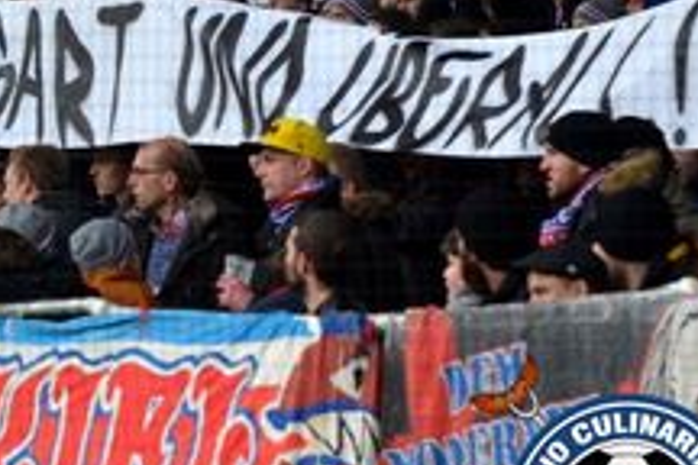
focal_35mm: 277
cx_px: -78
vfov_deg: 5.0
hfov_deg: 7.4
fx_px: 5370
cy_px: 90
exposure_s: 1/1000
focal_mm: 70
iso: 640
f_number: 4
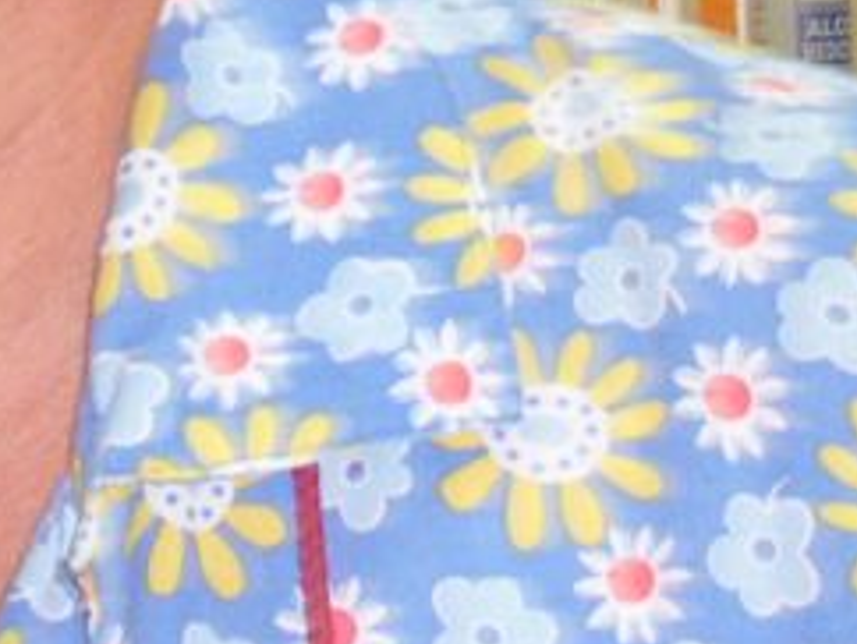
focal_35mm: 157
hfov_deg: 12.5
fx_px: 3891
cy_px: -110
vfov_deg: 9.4
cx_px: 220
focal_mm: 6.3
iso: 400
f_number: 3.3
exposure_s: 1/15
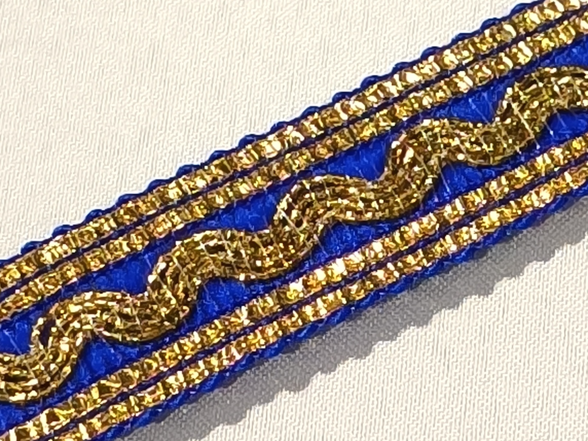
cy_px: 220
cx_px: 294
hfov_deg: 11.5
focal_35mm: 172
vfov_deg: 8.6
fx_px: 2922
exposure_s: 1/3329
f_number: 1.6
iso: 2000
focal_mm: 6.57
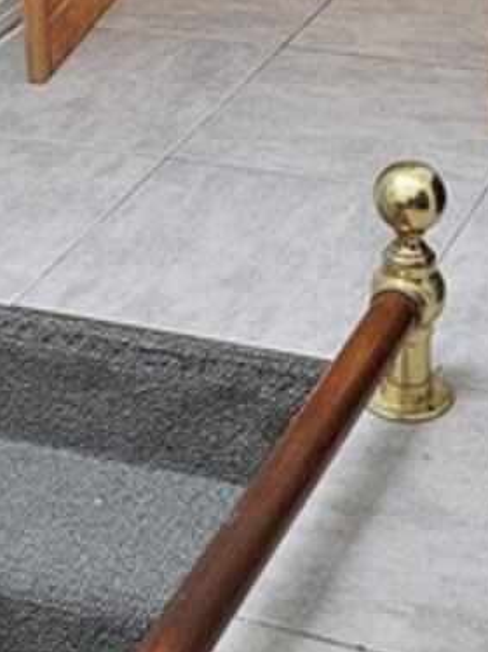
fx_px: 1976
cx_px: 220
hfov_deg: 14.1
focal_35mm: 105
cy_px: -61
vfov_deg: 18.1
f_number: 1.8
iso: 640
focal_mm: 5.4
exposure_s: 1/120
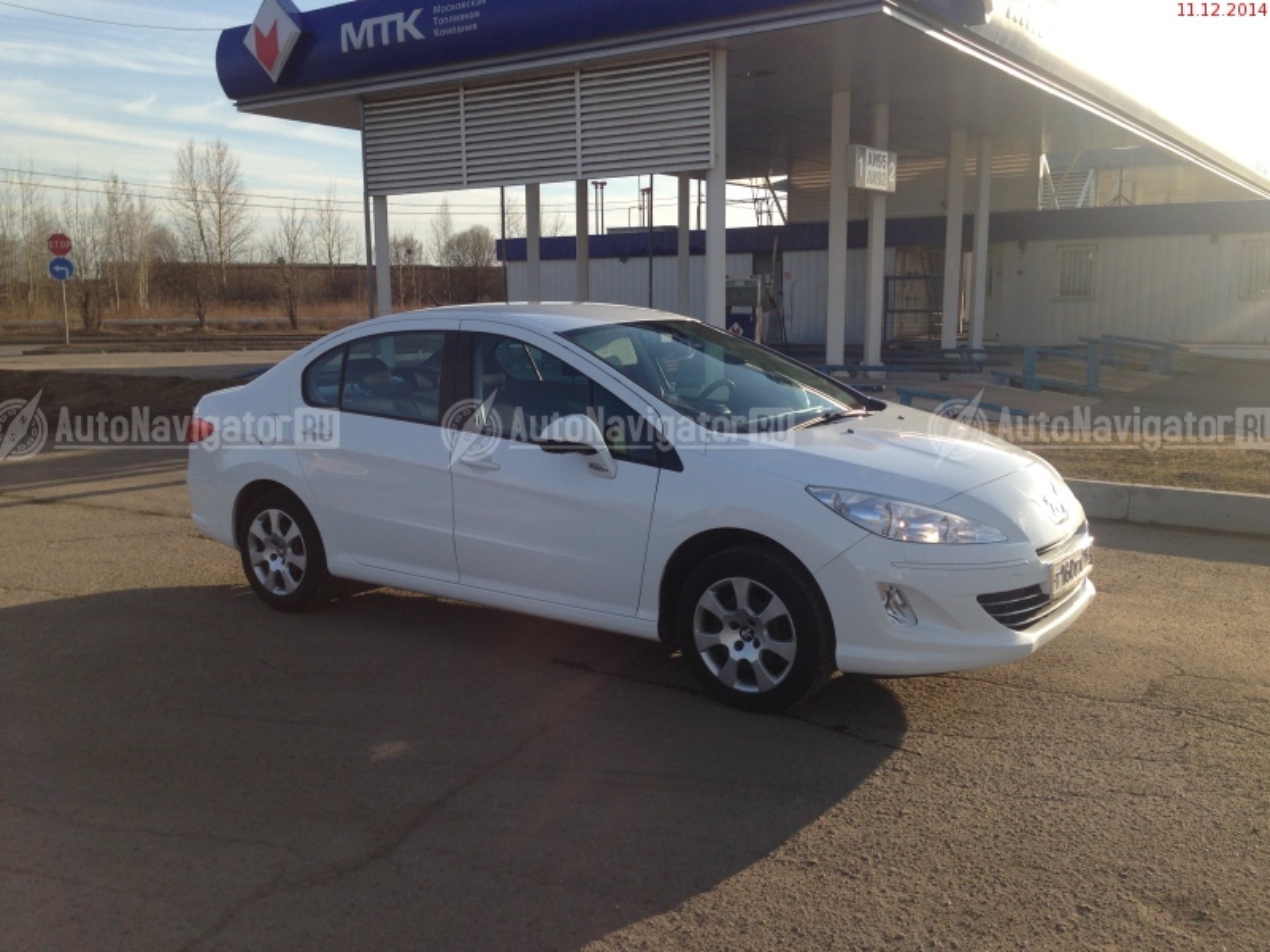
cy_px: 476
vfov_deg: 42.9
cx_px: 635
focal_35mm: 33
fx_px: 1211
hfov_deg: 55.4
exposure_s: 1/821
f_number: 2.4
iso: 50
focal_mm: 4.12
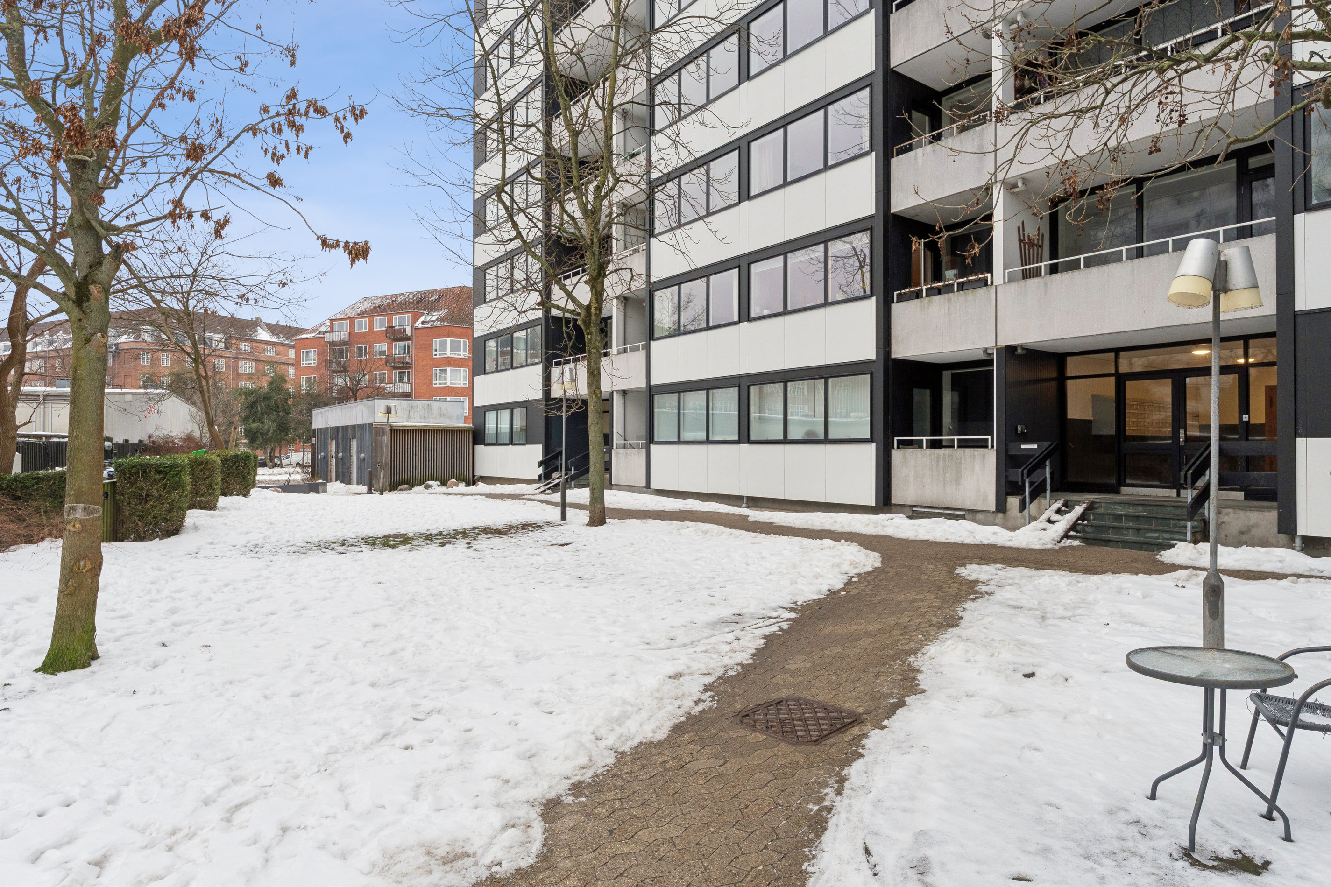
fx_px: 776
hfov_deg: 81.1
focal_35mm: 21
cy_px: 427
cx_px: 699
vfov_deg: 59.5
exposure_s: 1/100
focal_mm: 13.3
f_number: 7.1
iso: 400
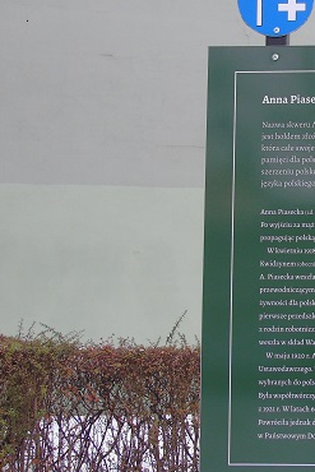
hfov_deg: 22.1
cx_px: 371
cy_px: 211
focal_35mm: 57
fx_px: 747
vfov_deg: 35.0
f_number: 3.8
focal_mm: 5.2
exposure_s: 1/30
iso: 80
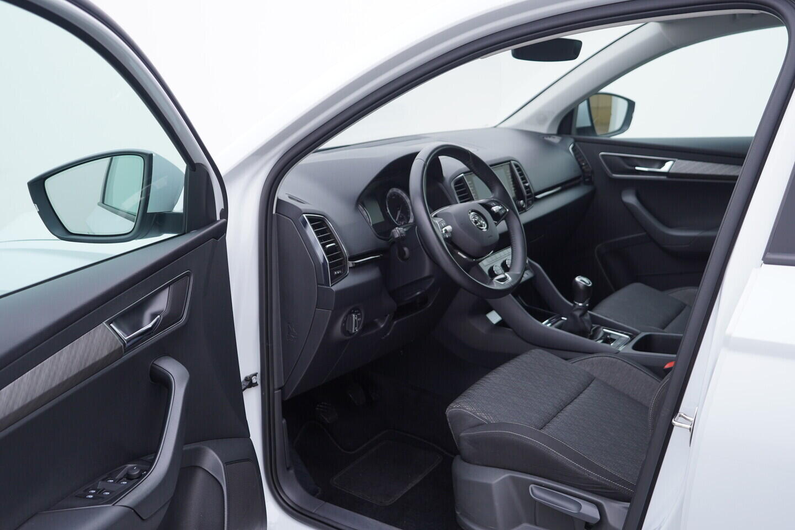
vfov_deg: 36.9
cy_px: 265
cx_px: 398
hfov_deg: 53.1
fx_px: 795
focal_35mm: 36
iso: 125
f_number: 3.2
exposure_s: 1/50
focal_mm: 24
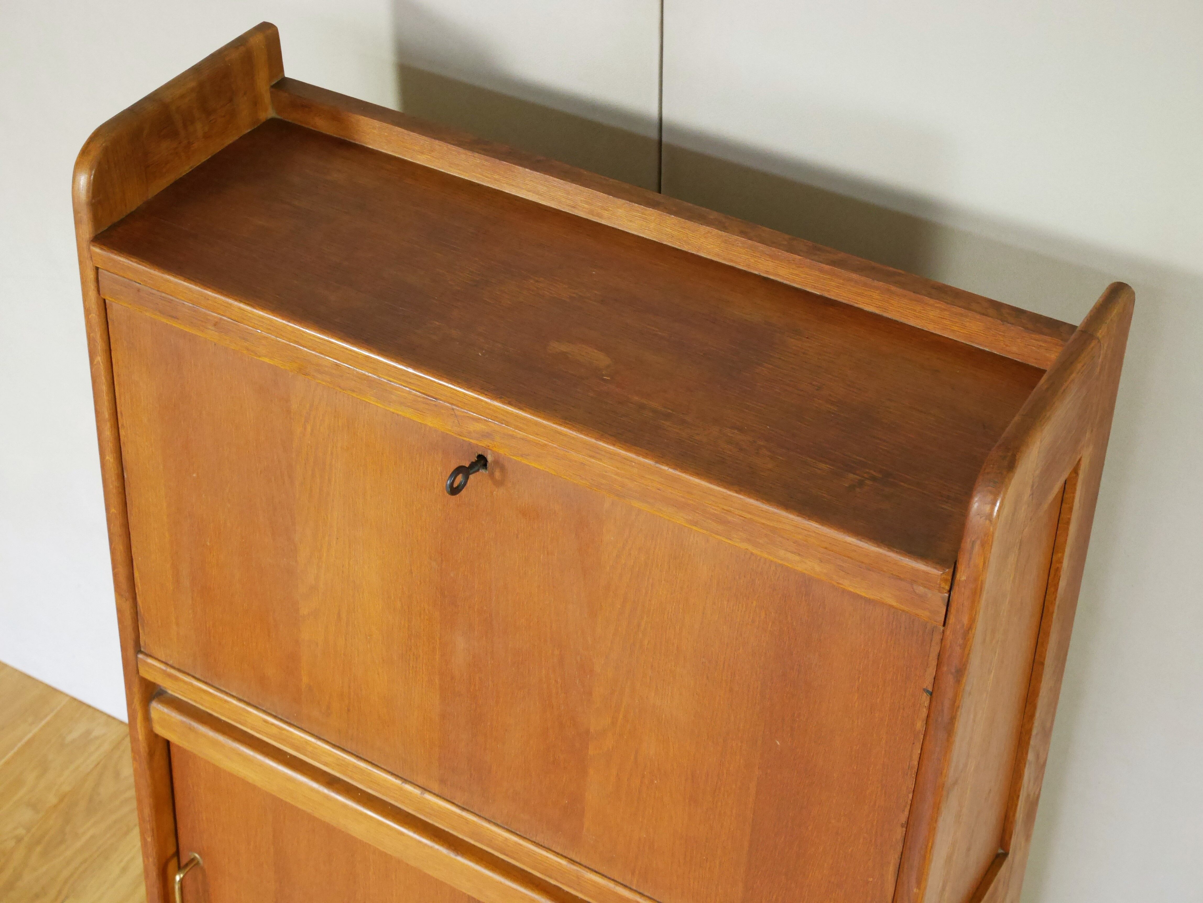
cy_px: 452
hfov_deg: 34.3
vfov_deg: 26.1
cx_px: 602
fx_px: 1947
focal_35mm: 56
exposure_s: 1/60
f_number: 5.5
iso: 2500
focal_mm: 28
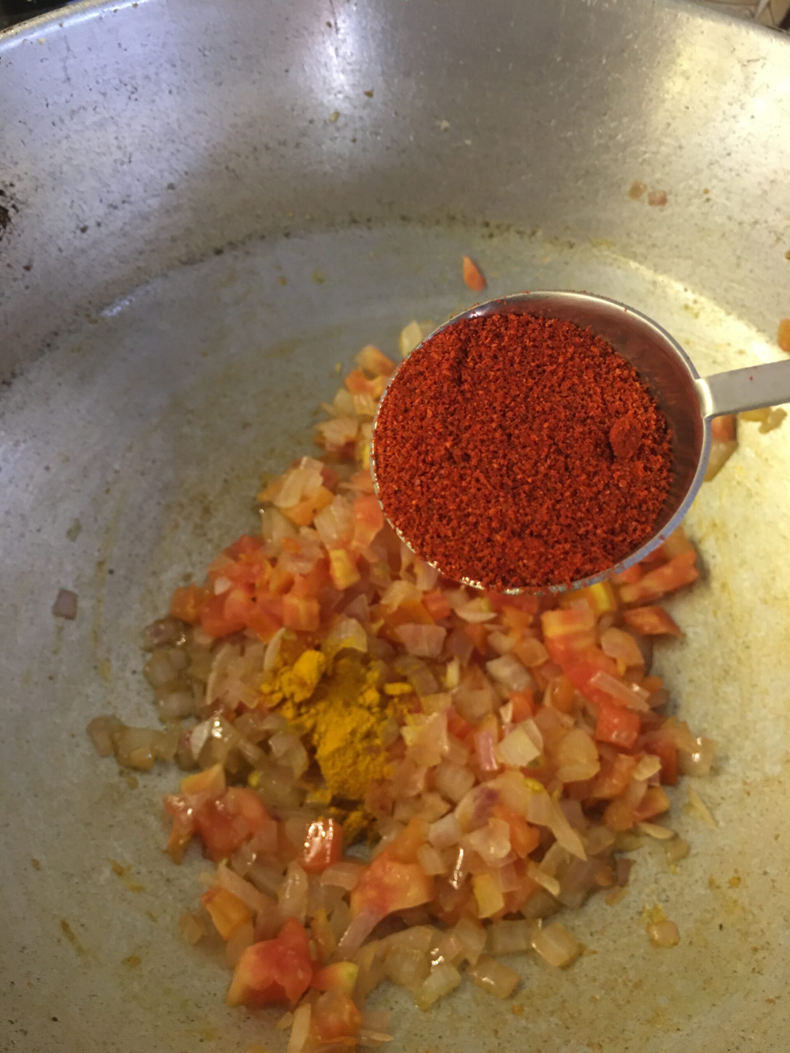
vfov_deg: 61.7
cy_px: 526
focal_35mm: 29
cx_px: 395
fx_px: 882
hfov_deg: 48.2
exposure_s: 1/10
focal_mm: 4.15
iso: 100
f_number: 2.2
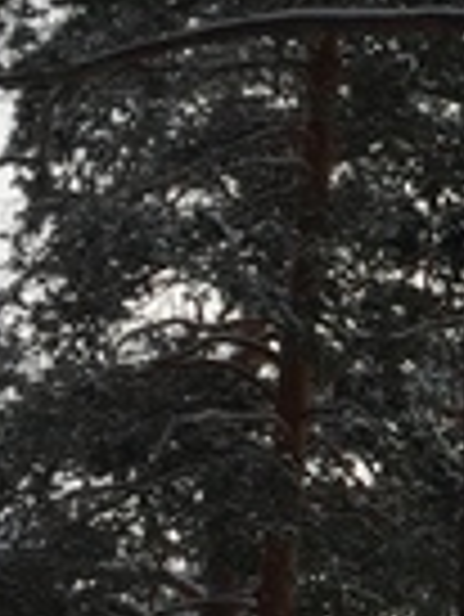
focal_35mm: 135
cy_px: 585
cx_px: 942
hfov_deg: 10.1
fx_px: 2409
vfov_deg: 14.4
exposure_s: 1/380
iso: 32
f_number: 2.2
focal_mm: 4.15
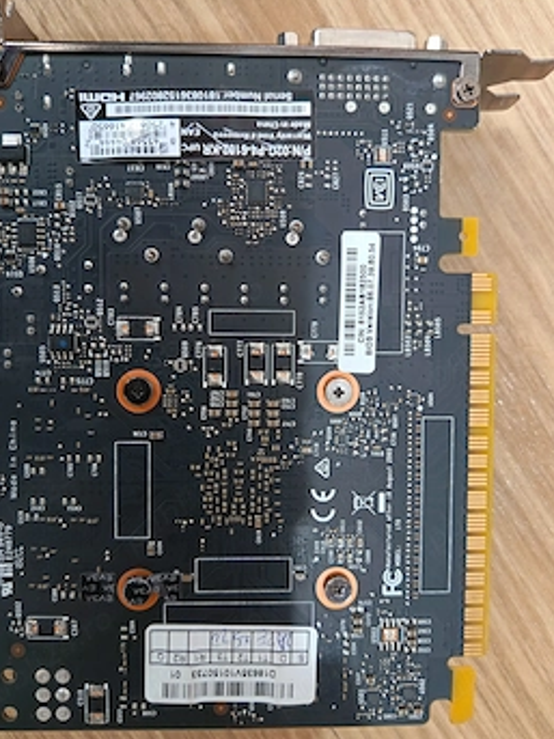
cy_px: 368
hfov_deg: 49.7
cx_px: 269
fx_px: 598
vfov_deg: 63.5
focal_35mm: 28
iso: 2535
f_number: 1.75
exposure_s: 1/33.3
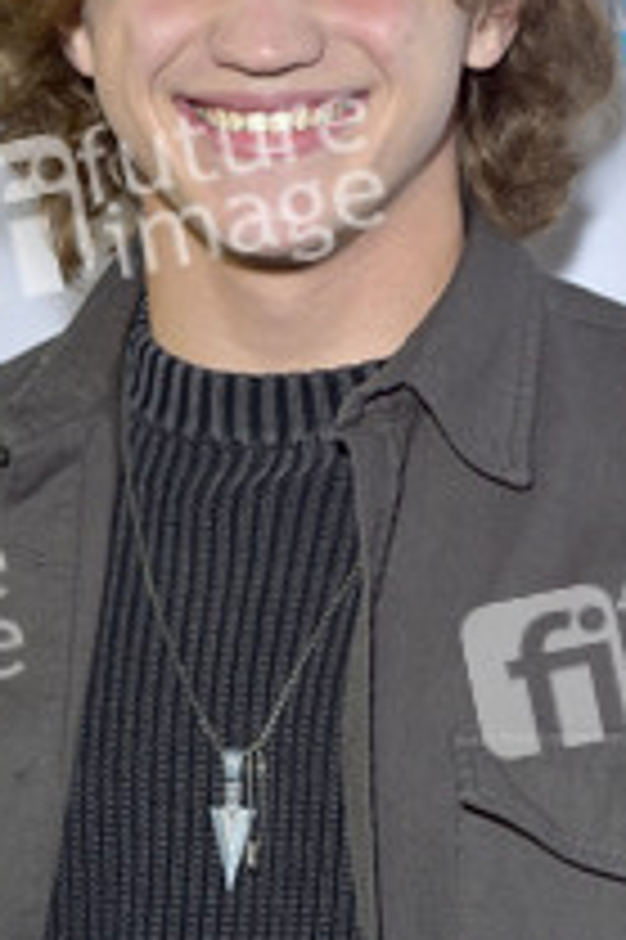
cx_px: 286
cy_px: 427
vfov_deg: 11.3
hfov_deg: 7.5
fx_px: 4755
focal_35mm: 182
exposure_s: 1/250
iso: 1250
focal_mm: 95
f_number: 6.3
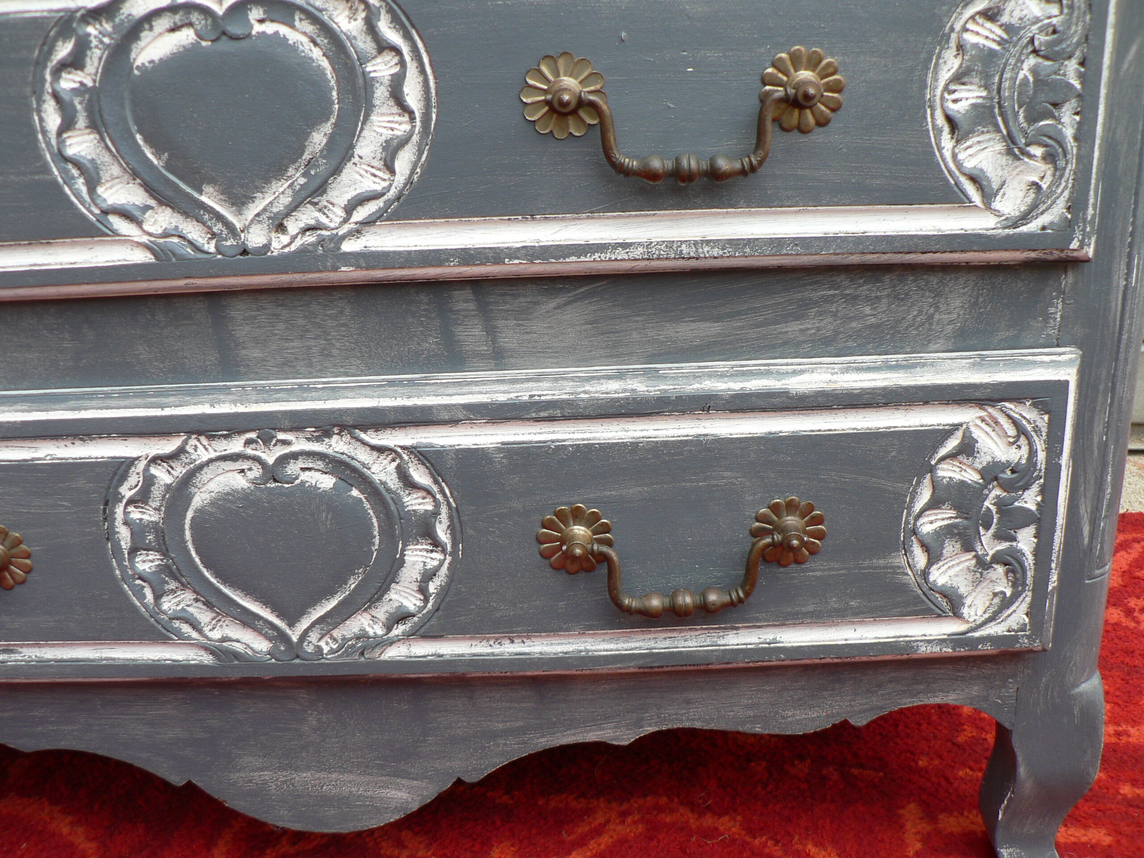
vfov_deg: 39.7
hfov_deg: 51.4
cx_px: 572
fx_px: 1190
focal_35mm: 36
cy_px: 429
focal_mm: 6
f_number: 2.8
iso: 80
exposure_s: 1/125
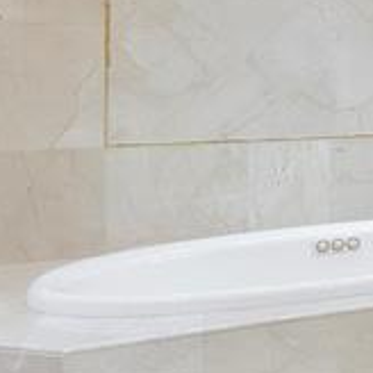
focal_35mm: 62
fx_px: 756
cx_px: 719
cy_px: 83
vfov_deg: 27.3
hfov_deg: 19.0
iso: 1000
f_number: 8
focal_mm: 10
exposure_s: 1/20
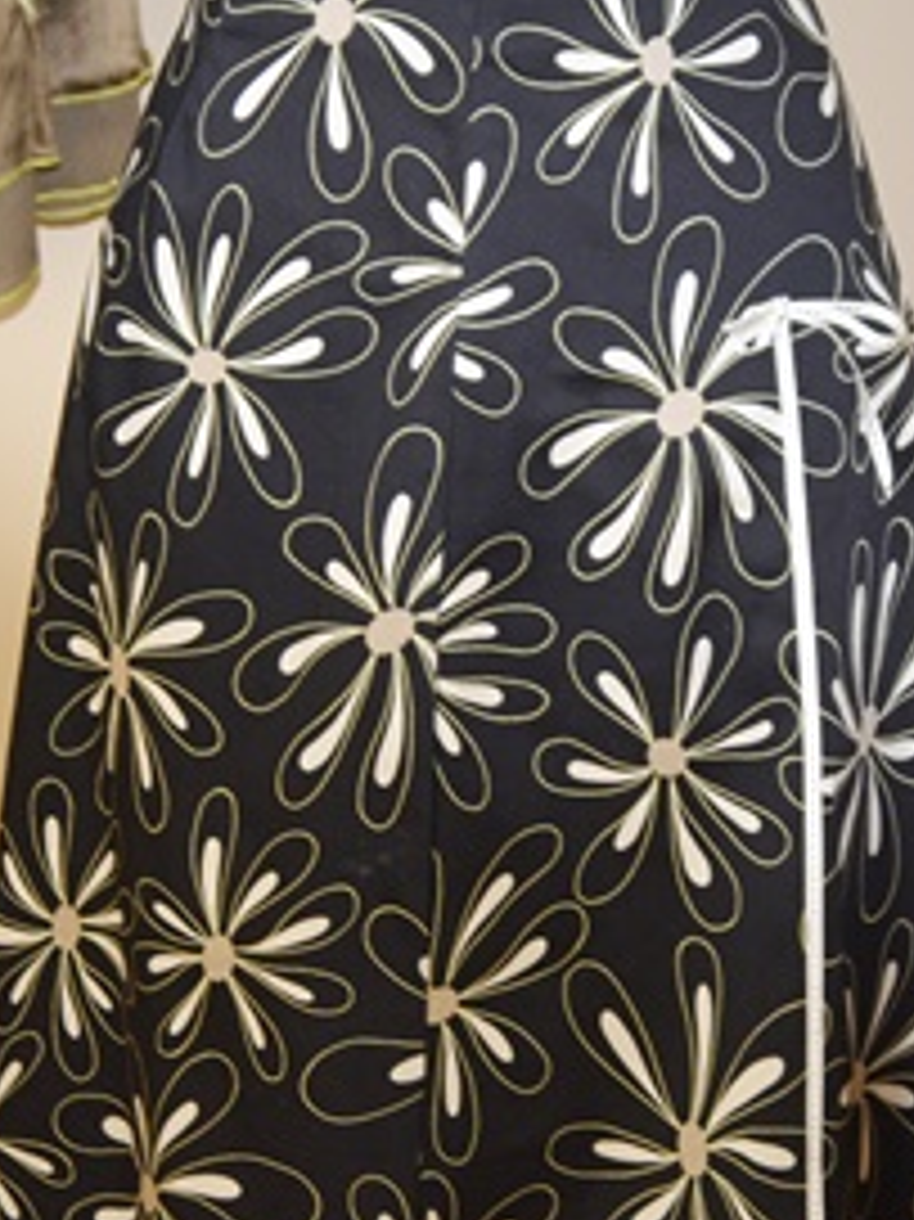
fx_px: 5179
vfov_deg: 13.4
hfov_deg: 10.1
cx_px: 365
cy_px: 590
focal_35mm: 147
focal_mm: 46
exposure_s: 1/60
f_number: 5.3
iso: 1000
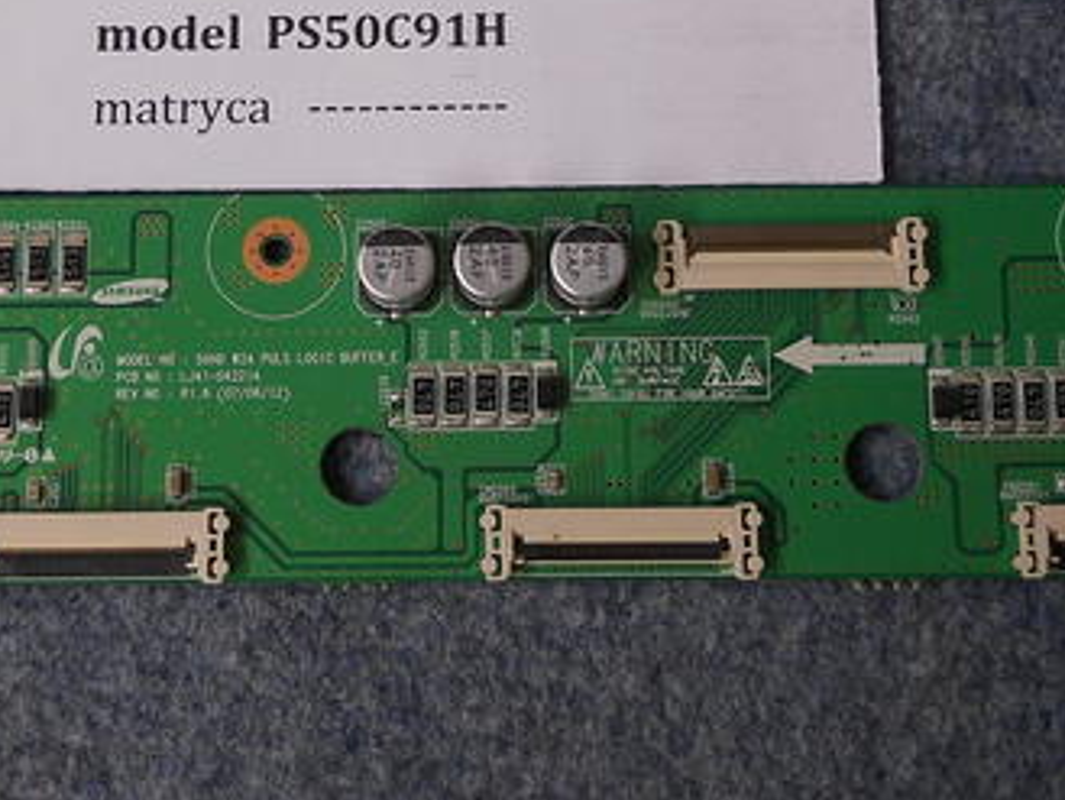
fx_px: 2493
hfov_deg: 24.1
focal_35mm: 81
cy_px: 118
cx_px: 414
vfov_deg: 18.0
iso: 160
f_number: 3.1
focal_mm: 6.72
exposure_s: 1/30
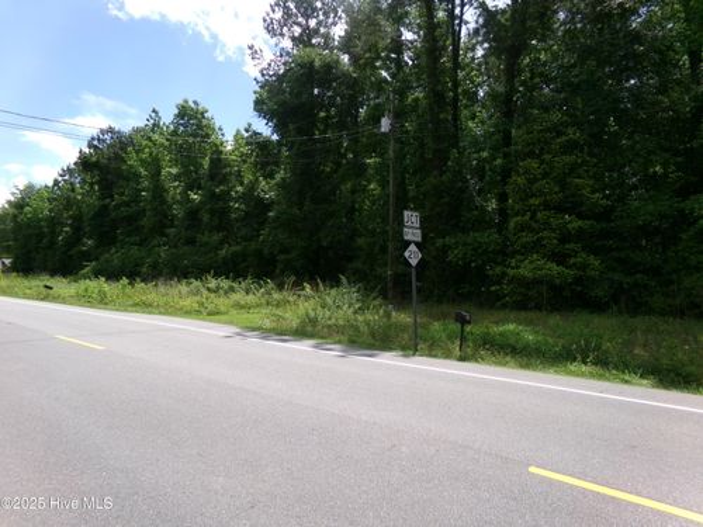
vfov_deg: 56.8
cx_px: 352
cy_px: 264
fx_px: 487
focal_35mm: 24
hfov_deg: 71.6
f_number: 3.7
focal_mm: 4.3
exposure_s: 1/640
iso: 100
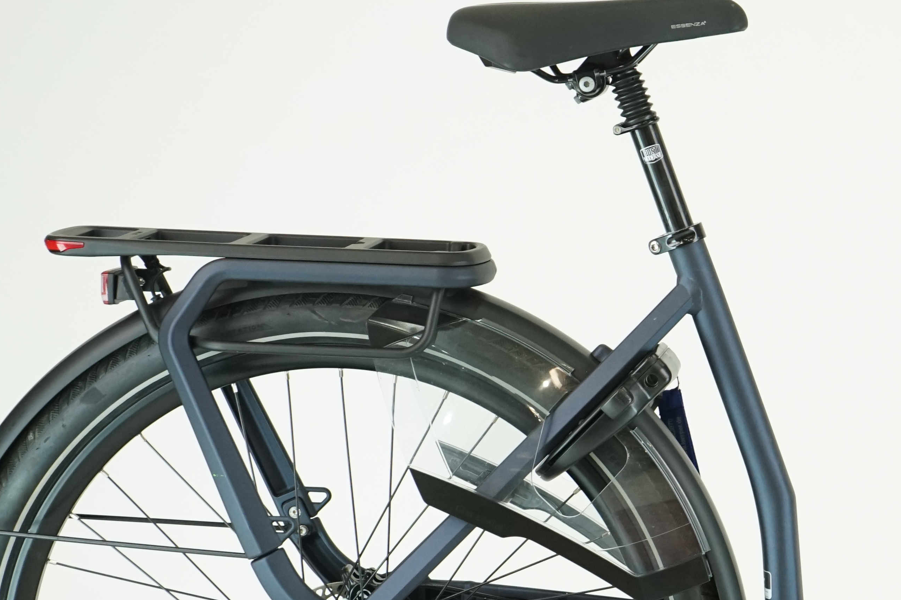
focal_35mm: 126
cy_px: 440
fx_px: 3153
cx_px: 932
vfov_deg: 10.9
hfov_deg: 15.9
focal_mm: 54
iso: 1600
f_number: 5.6
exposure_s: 1/200
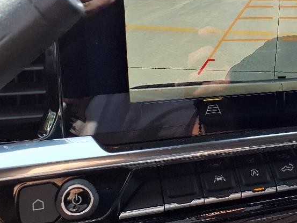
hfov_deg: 36.2
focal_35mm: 50
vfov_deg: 28.9
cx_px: 258
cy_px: 70
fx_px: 429
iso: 40
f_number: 1.9
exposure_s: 1/312
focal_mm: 3.58
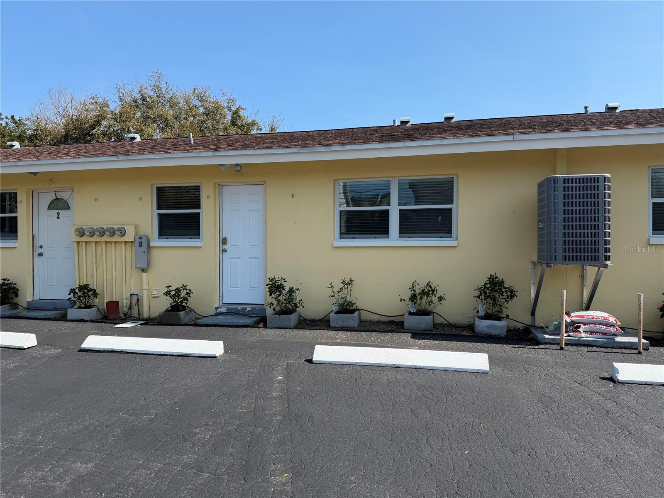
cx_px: 332
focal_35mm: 24
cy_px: 249
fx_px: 460
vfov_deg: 56.8
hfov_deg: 71.6
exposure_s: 1/4405
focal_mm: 6.76
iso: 80
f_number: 1.78
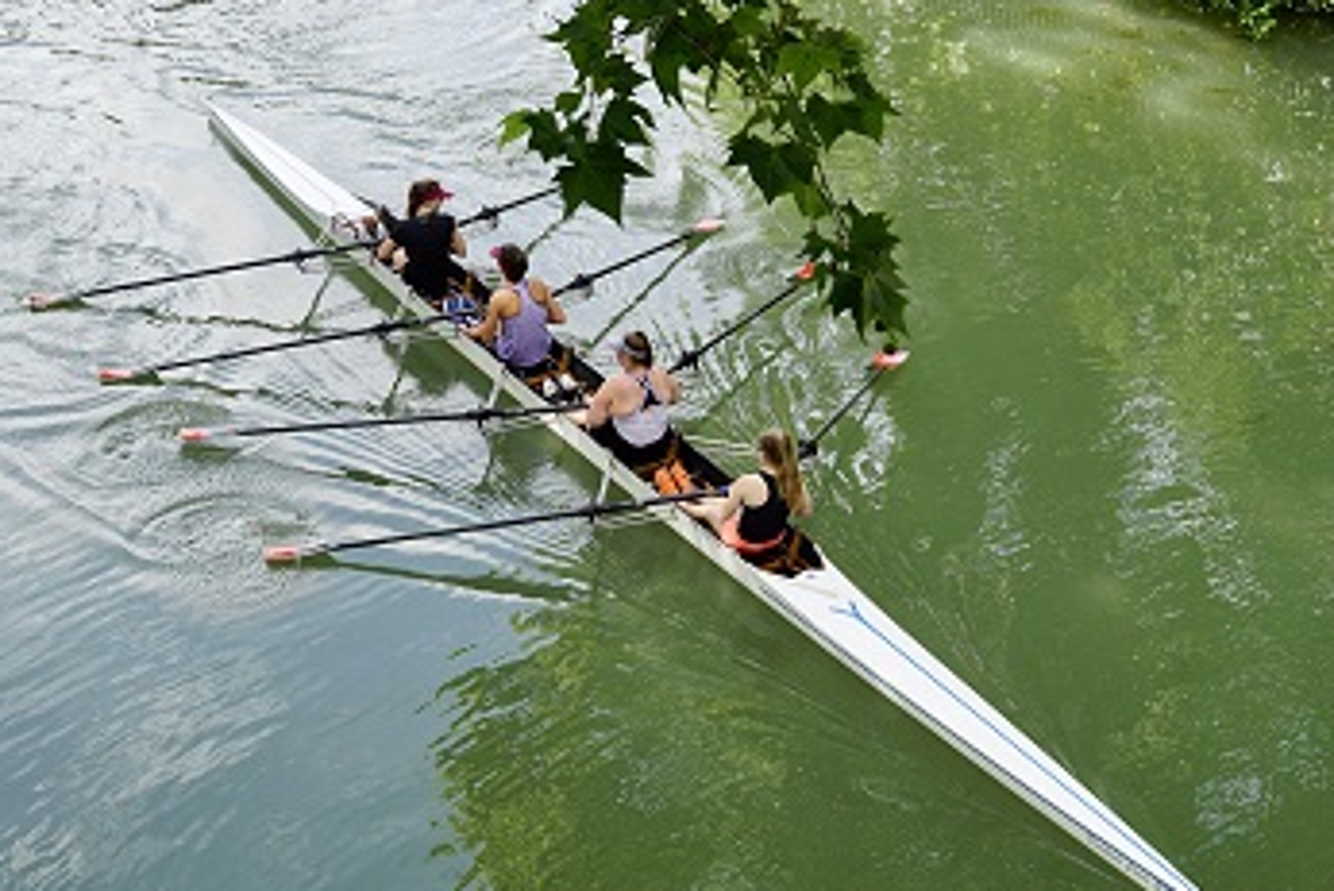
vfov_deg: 20.9
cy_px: 418
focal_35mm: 65
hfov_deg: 30.9
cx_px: 644
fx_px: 2409
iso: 100
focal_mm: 30
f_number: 5
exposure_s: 1/125
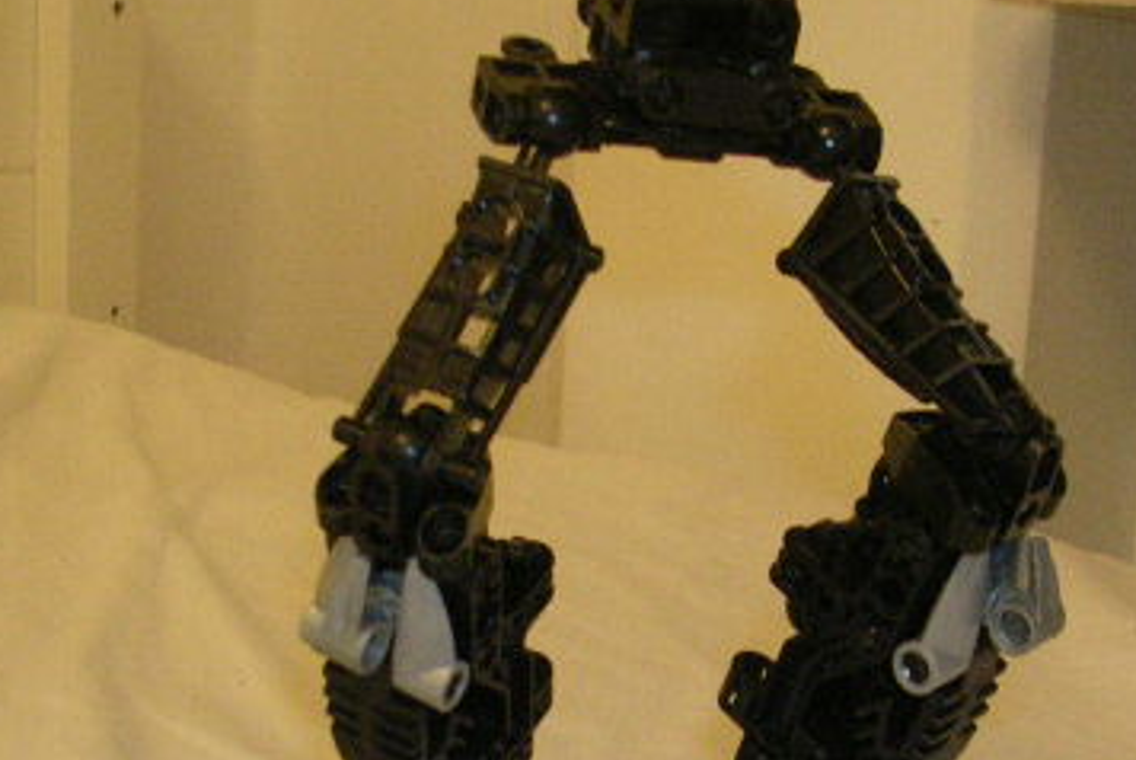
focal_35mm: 71
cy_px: 613
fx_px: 2242
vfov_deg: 19.0
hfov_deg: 28.4
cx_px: 590
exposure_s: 1/12.3
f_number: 2.8
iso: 200
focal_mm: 5.8
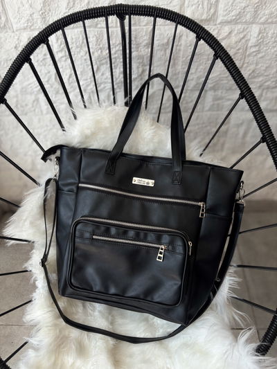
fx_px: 277
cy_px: 184
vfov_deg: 67.3
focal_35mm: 26
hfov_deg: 53.1
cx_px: 138
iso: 50
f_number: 1.6
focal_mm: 5.96
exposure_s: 1/341
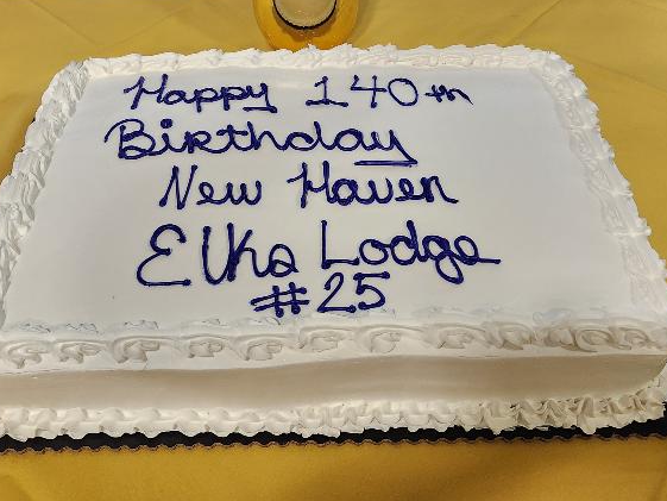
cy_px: 73
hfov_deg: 45.7
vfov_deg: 33.7
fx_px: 790
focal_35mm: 41
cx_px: 309
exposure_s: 1/120
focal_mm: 5.4
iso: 320
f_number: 1.8
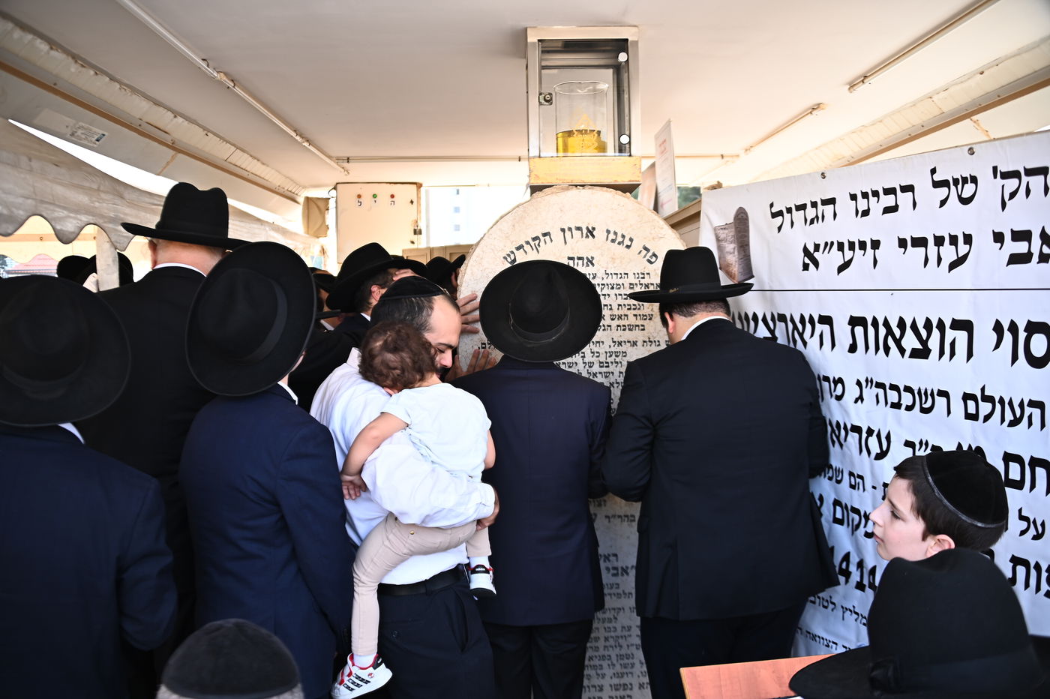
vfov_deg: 46.4
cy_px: 350
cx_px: 525
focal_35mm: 28
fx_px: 816
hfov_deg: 65.5
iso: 160
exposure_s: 1/160
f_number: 4
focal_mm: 28
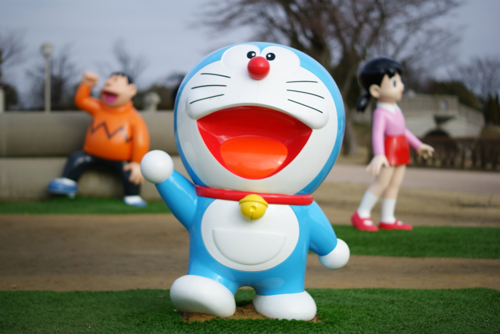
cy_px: 167
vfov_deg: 18.2
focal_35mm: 75
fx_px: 1043
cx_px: 250
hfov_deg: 27.0
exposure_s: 1/4000
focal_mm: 50
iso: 100
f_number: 2
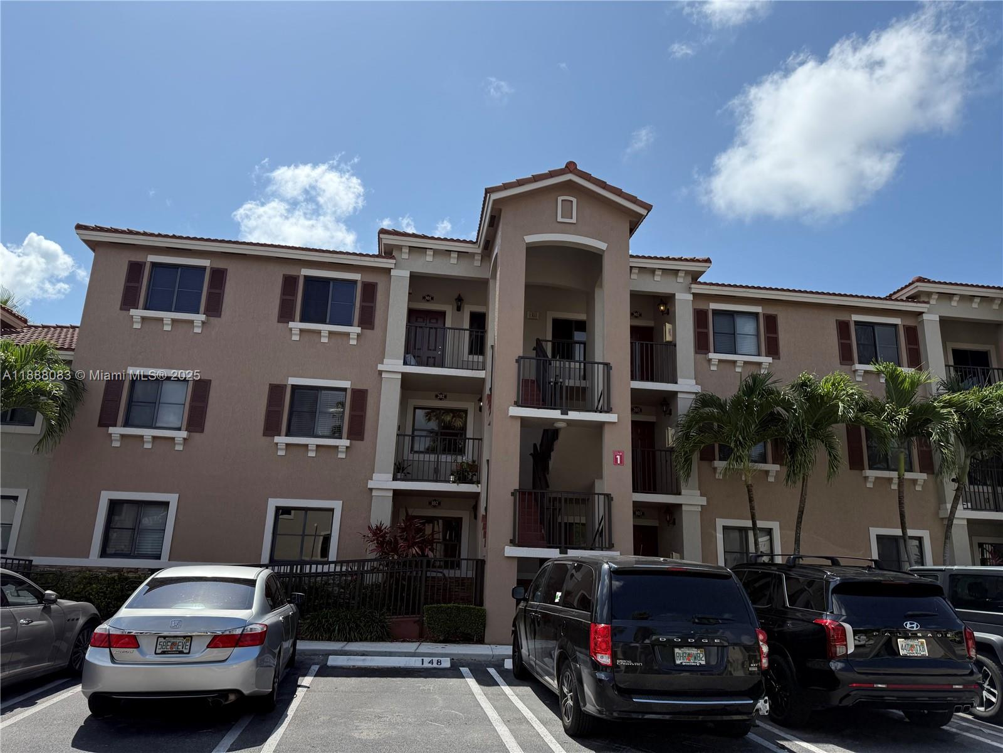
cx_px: 502
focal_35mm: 24
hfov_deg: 71.6
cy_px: 376
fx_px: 695
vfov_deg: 56.8
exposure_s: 1/7353
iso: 100
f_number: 1.78
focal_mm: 6.76
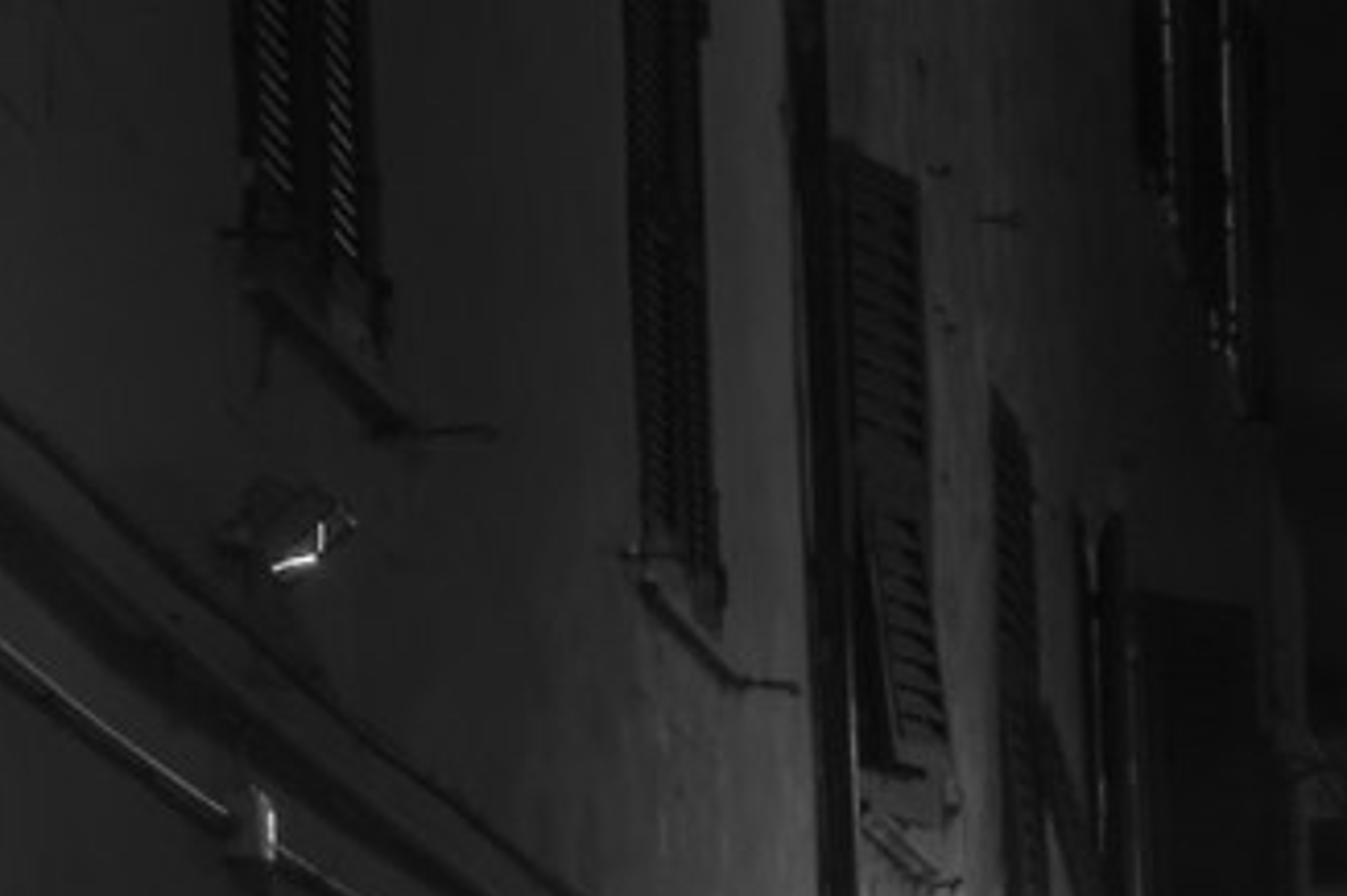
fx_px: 7018
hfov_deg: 10.9
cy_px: 2238
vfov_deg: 6.9
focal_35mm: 188
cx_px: 1219
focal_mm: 17
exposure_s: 32
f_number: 20
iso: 100
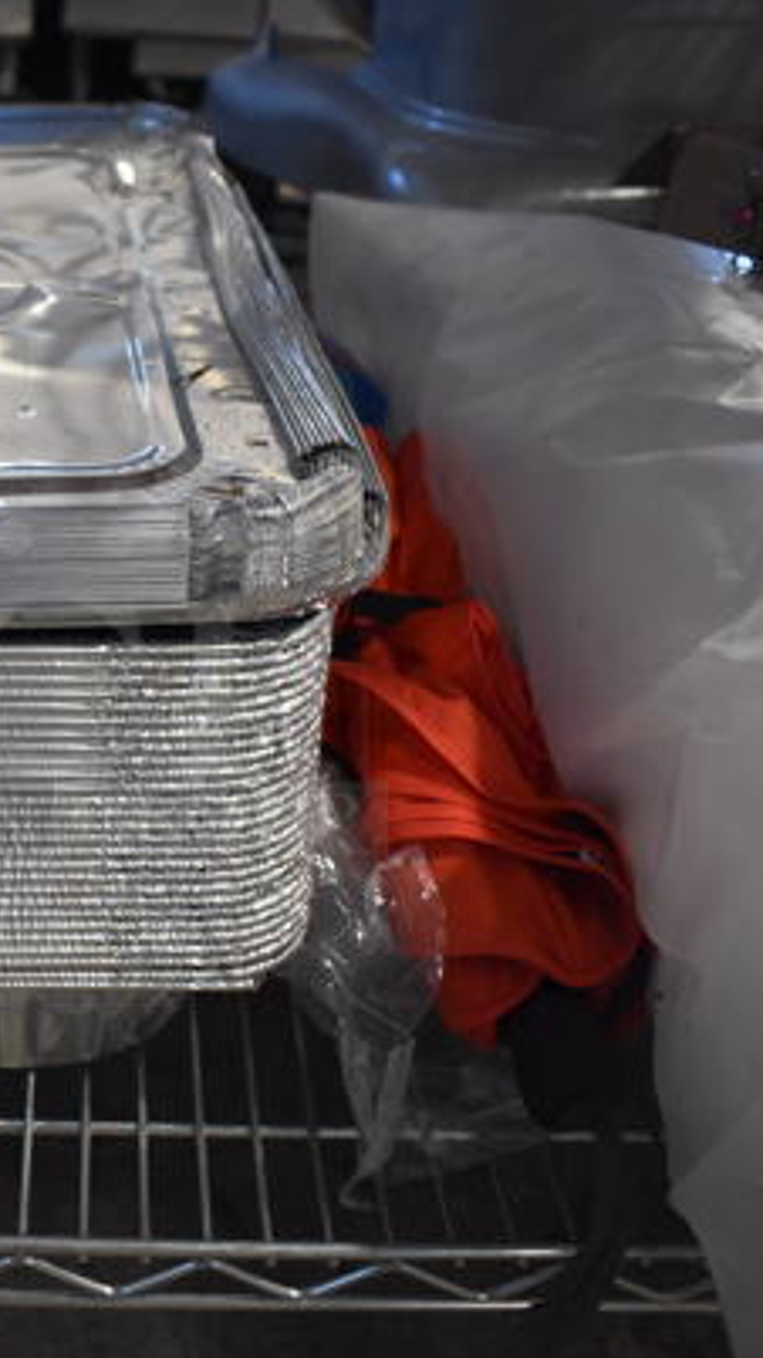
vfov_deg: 47.4
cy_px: 676
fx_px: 1547
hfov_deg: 26.3
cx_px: 14
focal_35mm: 43
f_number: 3.5
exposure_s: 1/125
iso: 1600
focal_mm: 18
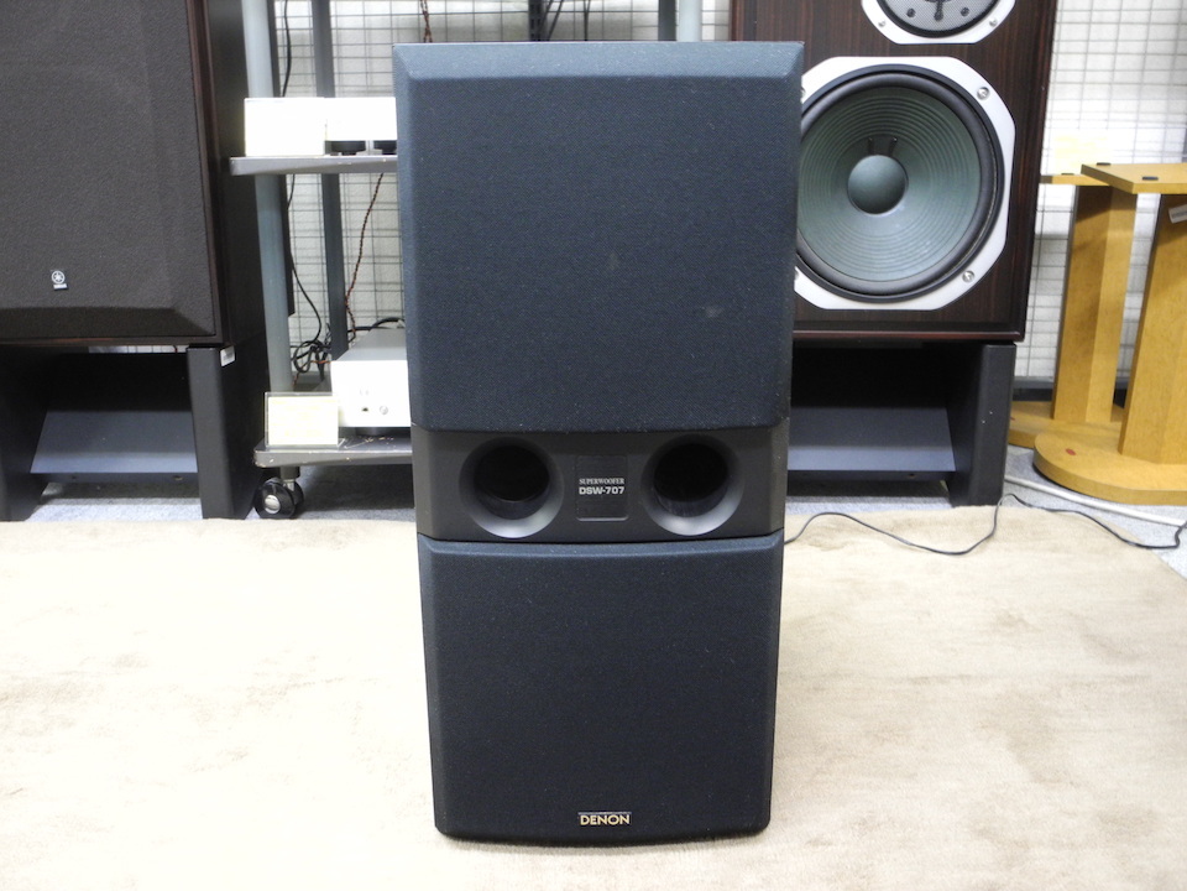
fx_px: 1097
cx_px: 594
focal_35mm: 32
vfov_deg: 44.2
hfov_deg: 56.8
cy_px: 446
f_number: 2.8
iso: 400
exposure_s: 1/8.6
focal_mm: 6.8
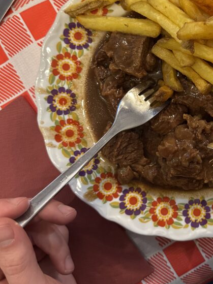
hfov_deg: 31.5
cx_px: 187
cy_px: 106
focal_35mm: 44
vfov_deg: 42.6
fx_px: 361
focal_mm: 6.76
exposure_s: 1/50
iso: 640
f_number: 1.78
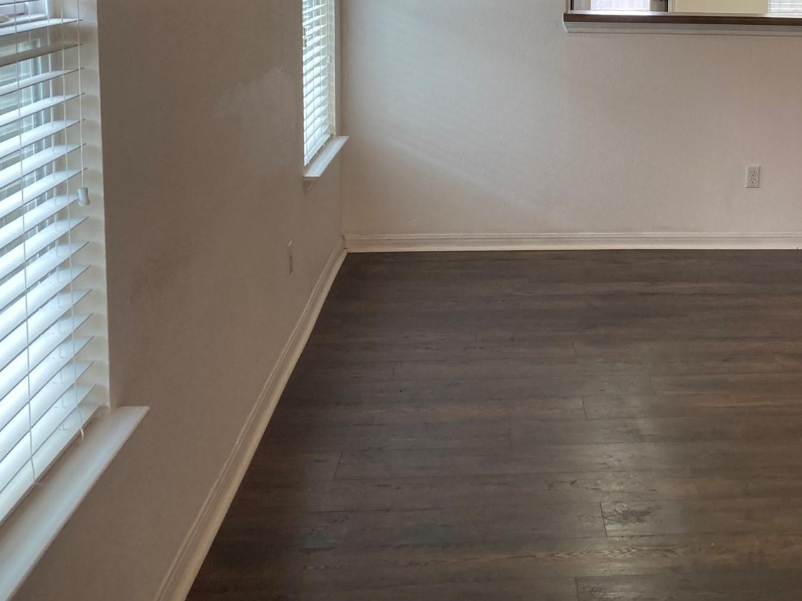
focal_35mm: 51
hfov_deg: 36.5
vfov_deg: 27.8
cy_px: 98
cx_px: 618
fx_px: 1182
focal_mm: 3.99
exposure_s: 1/60
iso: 80
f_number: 1.8
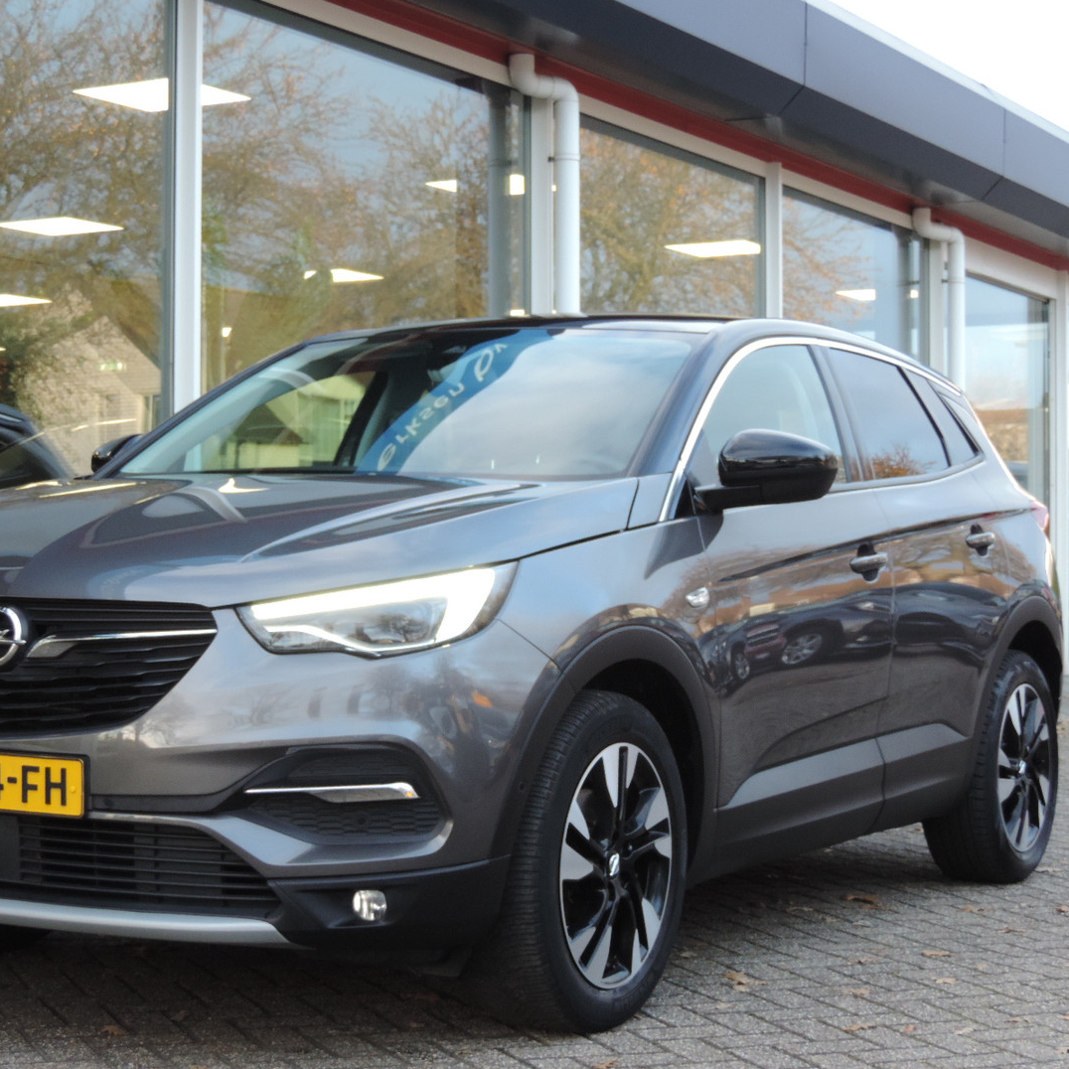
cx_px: 441
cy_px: 534
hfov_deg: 24.3
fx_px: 2481
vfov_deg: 24.3
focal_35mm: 71
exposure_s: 1/60
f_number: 3.7
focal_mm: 10.7
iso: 320
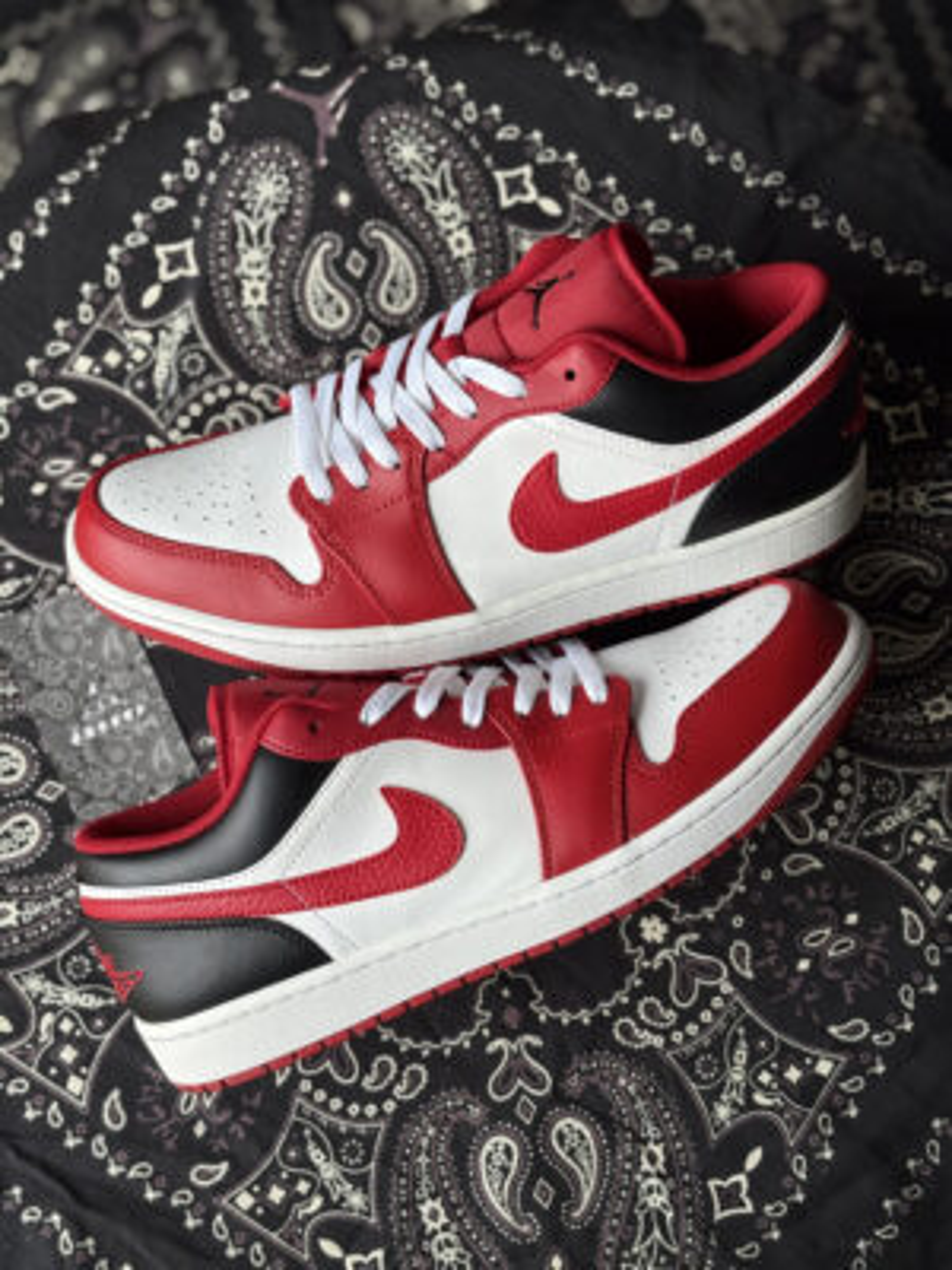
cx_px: 476
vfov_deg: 36.8
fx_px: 1907
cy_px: 635
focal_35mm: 52
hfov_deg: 28.0
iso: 32
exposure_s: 1/331
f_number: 1.6
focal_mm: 5.96
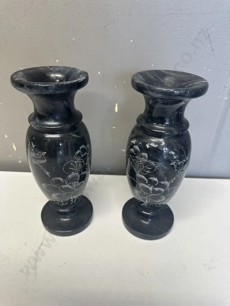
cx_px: 115
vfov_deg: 71.6
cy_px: 153
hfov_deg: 56.8
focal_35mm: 24
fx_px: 213
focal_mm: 6.86
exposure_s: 1/100
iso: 125
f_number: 1.78
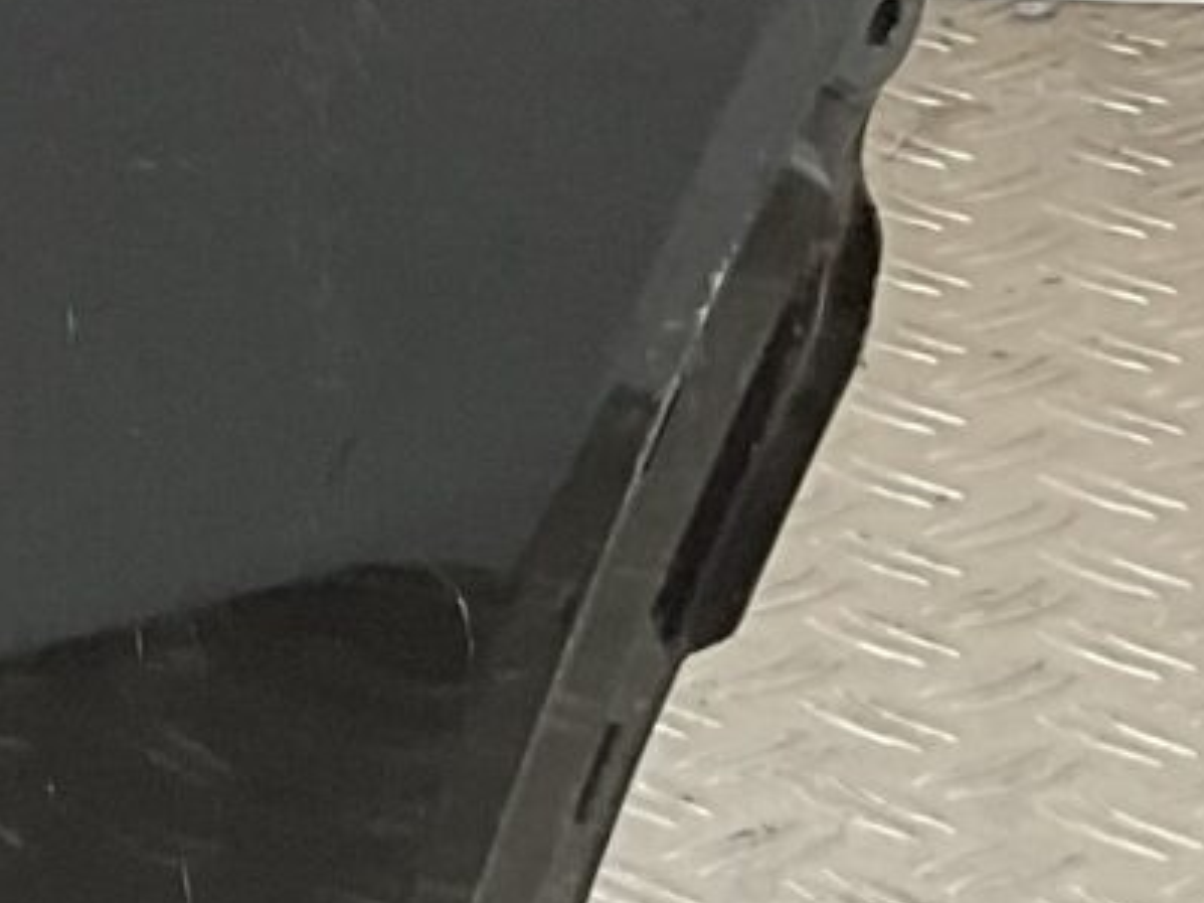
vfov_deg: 8.0
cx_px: -2106
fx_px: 6467
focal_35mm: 186
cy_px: 341
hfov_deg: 9.1
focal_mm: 3
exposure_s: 1/120
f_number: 1.8
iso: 25
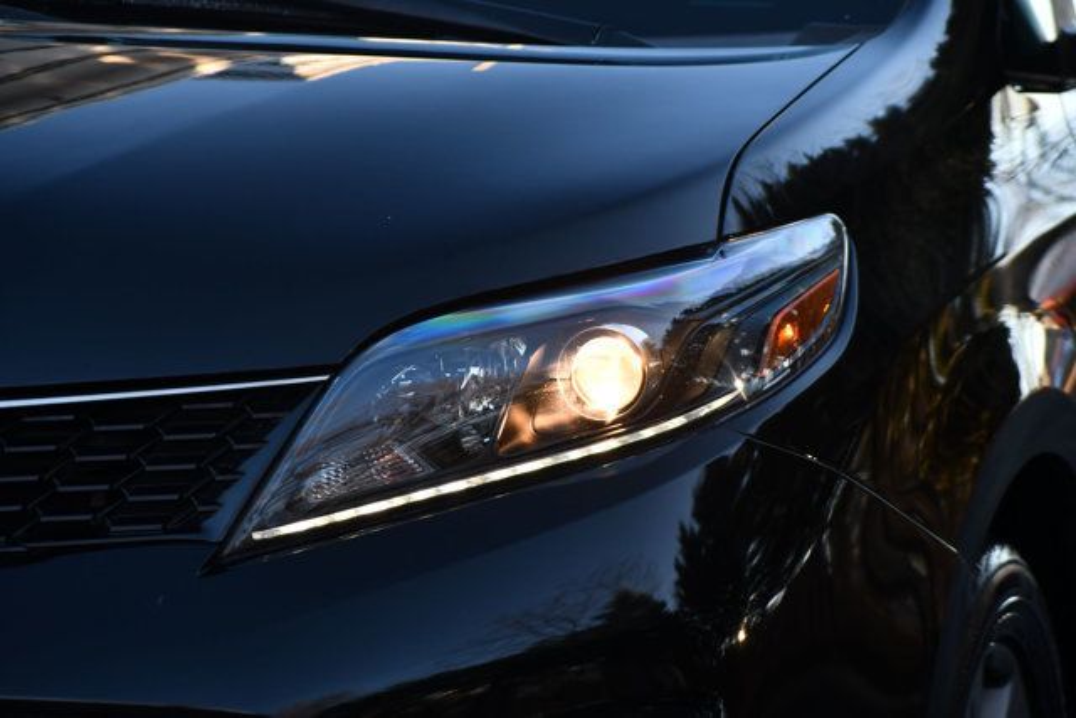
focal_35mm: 183
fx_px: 5471
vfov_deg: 7.5
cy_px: 359
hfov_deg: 11.2
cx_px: 538
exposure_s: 1/250
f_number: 5.6
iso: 360
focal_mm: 122
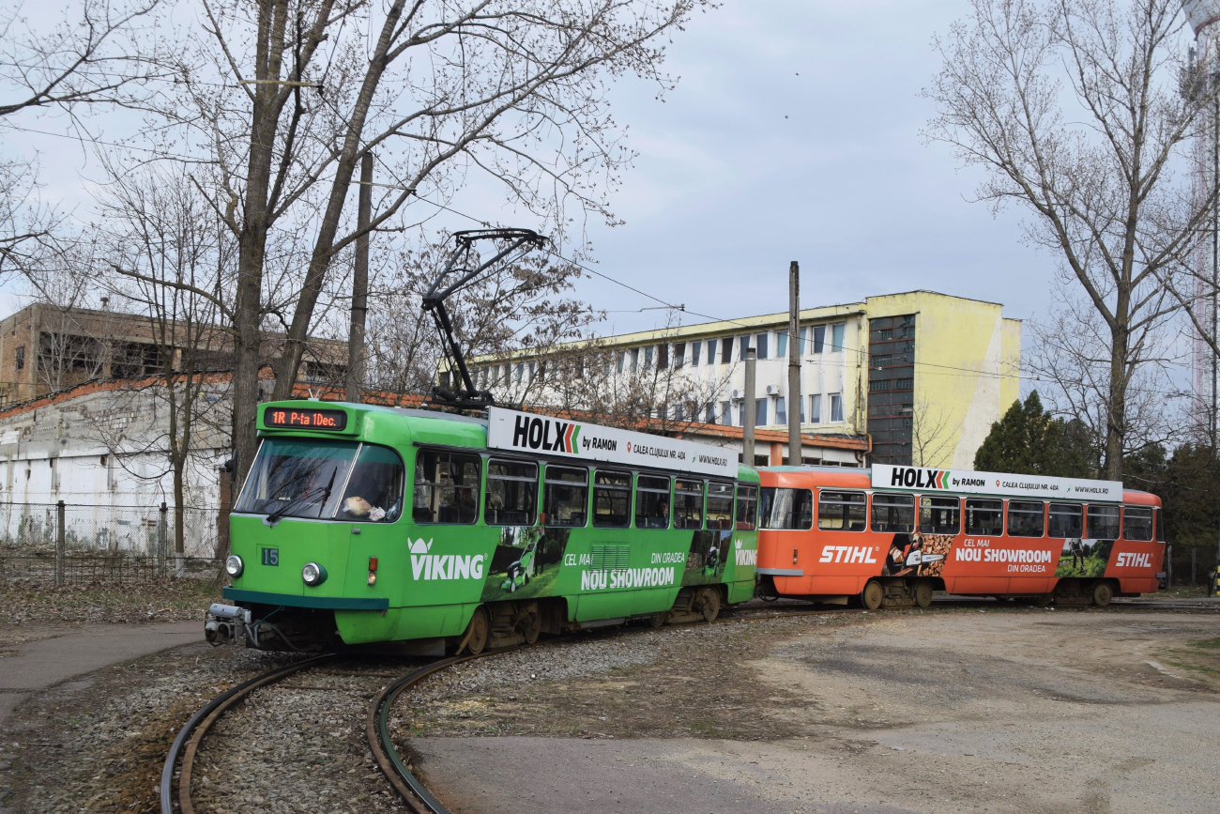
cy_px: 407
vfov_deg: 20.6
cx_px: 610
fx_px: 2237
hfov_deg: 30.5
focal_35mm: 66
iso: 100
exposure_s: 1/250
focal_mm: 44
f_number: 18
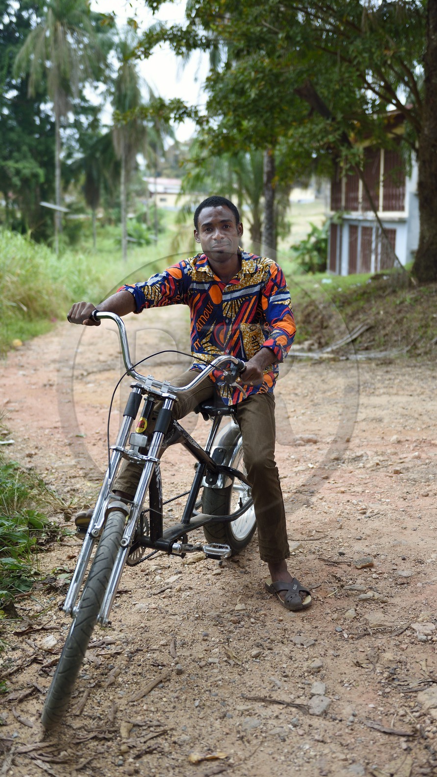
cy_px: 387
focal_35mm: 38
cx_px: 207
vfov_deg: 52.8
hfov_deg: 31.2
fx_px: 783
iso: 400
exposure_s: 1/50
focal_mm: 36
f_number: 2.8
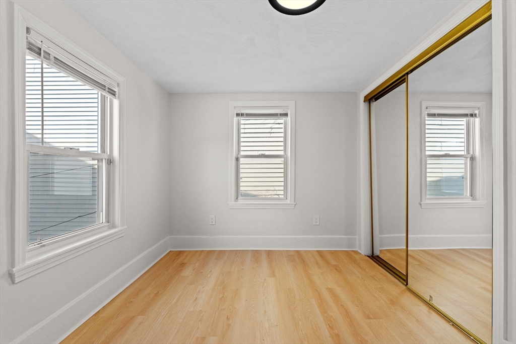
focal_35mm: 15
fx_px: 216
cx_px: 258
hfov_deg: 100.0
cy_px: 172
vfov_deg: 77.0
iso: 1600
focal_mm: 15.1
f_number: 11
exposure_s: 1/50
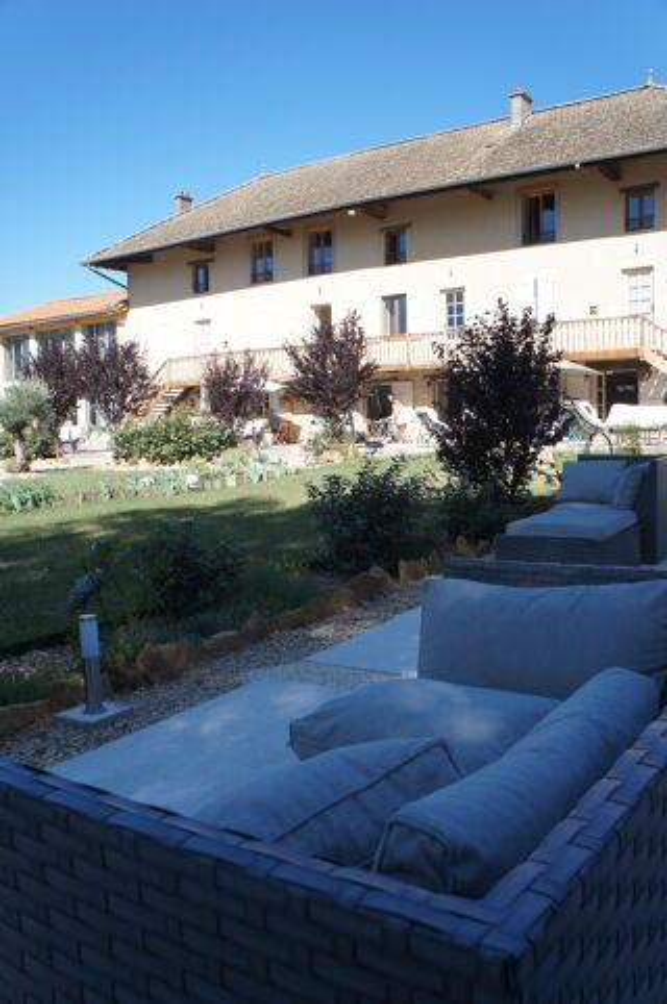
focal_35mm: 32
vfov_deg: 59.6
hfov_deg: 41.6
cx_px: 334
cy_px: 502
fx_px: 878
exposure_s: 1/400
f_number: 6.3
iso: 200
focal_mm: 21
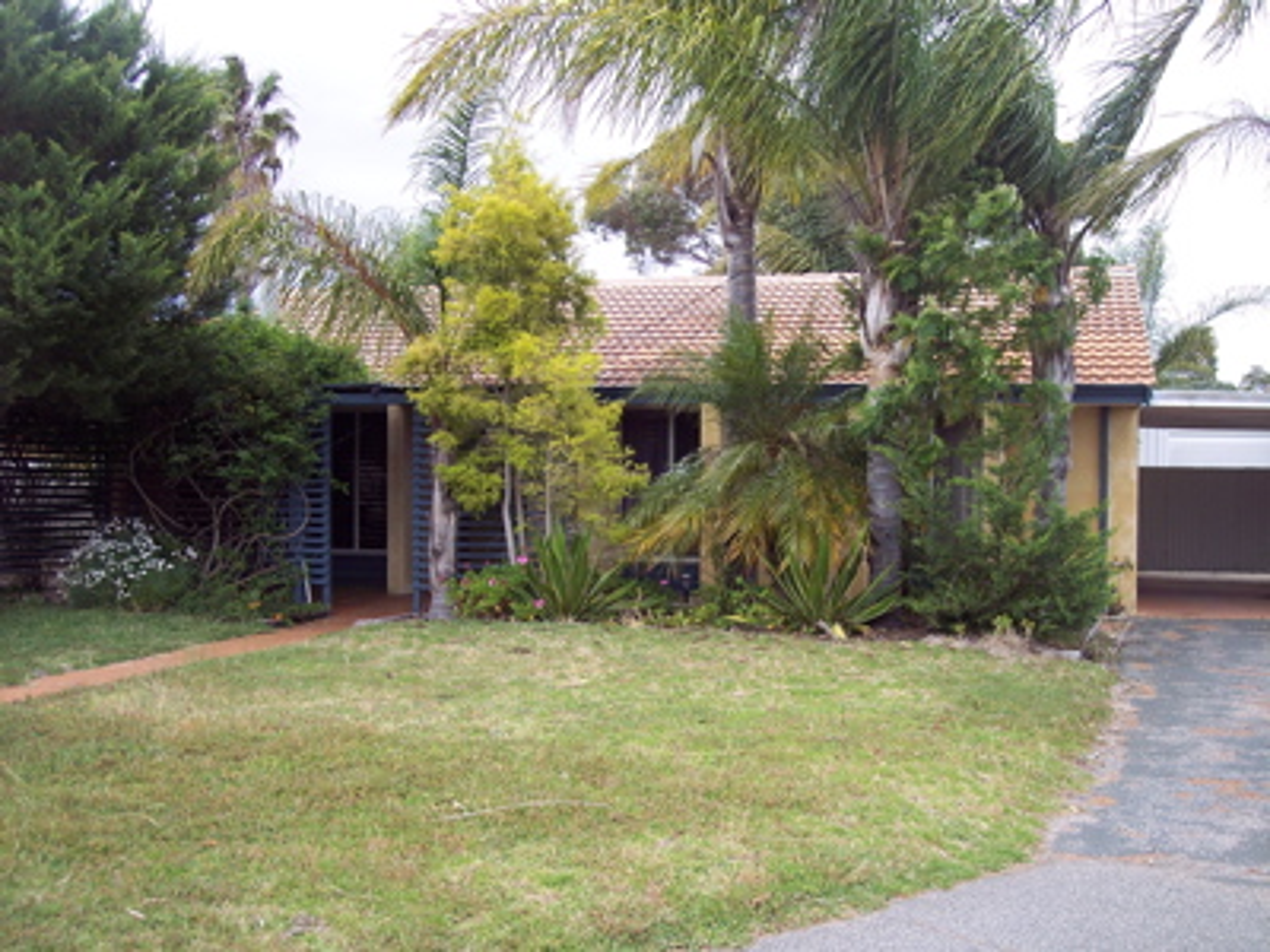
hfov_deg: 47.9
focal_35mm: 39
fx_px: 1431
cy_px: 476
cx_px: 635
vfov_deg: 36.8
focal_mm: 8
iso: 100
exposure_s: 1/250
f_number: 3.4
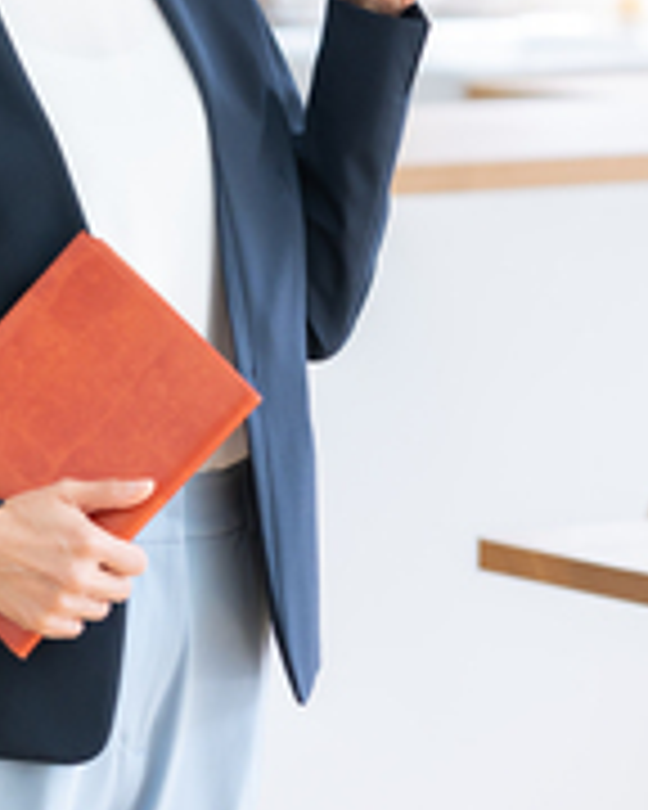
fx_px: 6808
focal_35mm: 284
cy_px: 0
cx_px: 459
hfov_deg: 5.4
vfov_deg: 6.8
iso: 250
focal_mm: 85
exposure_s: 1/320
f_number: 2.5
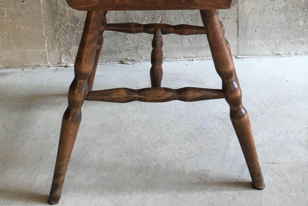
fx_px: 462
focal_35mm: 54
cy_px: -45
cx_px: 171
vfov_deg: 22.9
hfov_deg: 36.8
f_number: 2.2
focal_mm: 4.15
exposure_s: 1/33
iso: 125
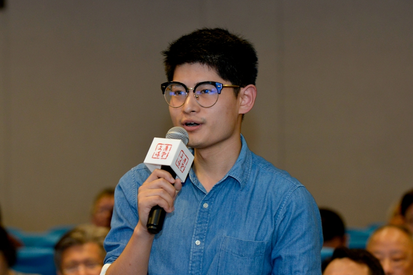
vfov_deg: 10.6
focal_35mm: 130
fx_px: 1492
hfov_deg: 15.8
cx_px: 206
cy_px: 138
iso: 1000
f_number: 3.5
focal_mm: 130
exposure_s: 1/125
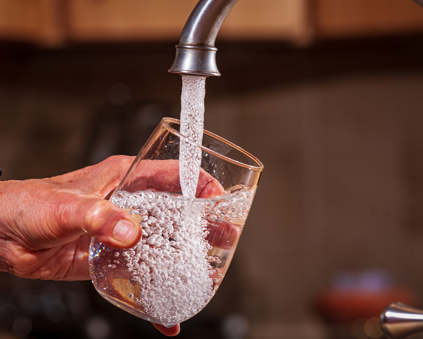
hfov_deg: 7.6
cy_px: 169
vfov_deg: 6.1
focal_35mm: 253
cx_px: 180
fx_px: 3167
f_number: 8
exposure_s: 1/160
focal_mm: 150
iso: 200
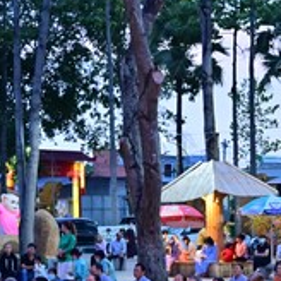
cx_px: 276
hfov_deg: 14.6
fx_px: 1084
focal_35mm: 118
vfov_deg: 14.7
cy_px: 208
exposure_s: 1/125
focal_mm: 35
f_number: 4.5
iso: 2000
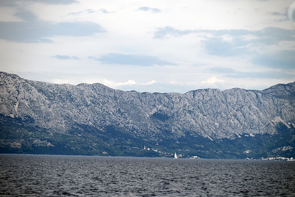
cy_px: 98
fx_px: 1188
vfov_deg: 9.5
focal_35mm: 145
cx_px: 148
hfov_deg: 14.1
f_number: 6.3
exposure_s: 1/1250
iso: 100
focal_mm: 145
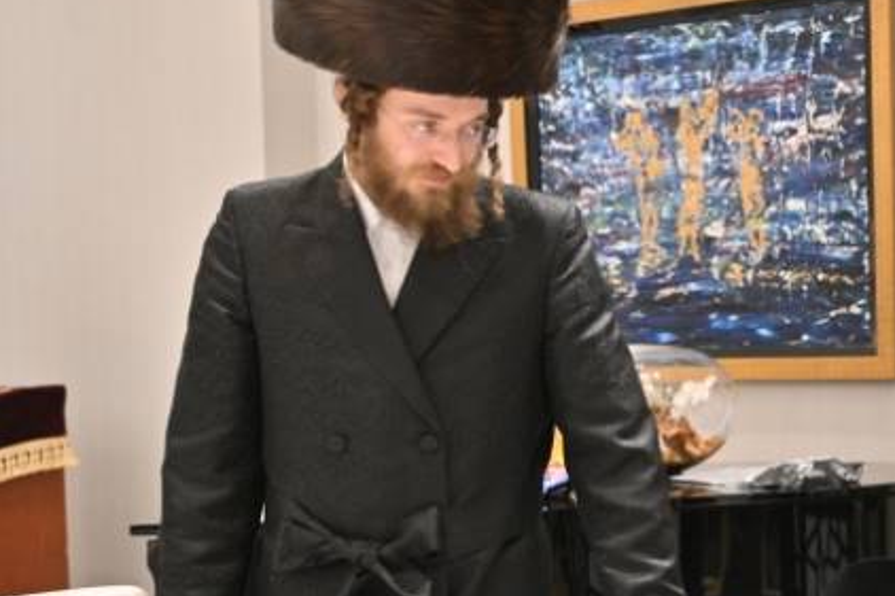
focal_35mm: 68
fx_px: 1690
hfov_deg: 26.3
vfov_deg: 19.8
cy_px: 459
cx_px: 1082
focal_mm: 28
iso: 1000
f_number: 4
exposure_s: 1/160
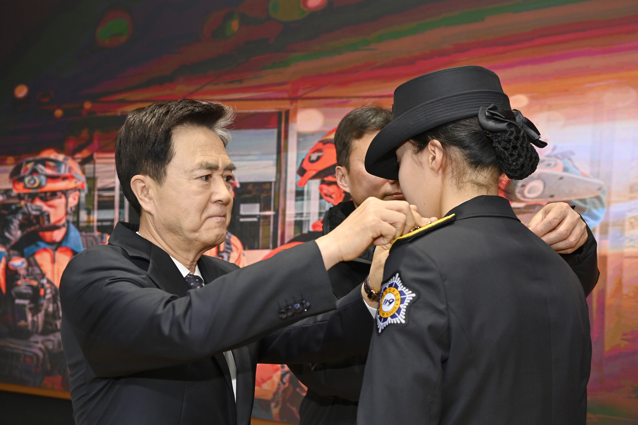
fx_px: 886
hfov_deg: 39.6
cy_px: 212
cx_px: 319
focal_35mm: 50
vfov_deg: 27.0
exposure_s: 1/250
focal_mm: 50
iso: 1000
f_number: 5.6
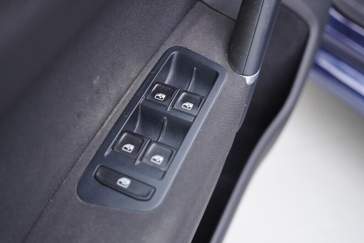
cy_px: 122
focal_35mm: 36
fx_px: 364
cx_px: 182
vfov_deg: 36.9
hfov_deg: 53.1
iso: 250
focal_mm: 24
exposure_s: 1/40
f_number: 2.8
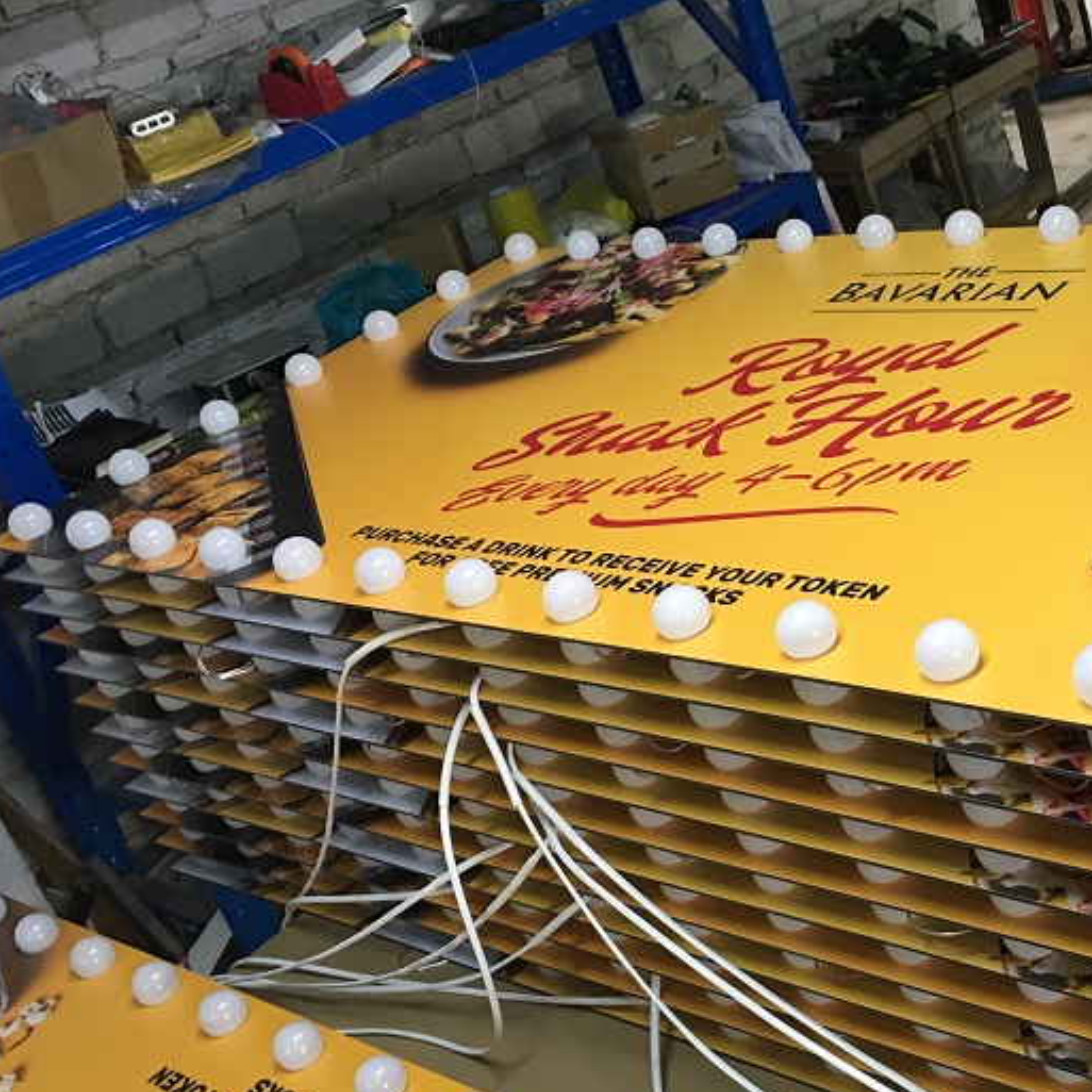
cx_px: 907
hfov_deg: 32.9
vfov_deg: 34.0
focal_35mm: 50
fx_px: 1785
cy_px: 609
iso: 80
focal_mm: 4.15
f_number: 2.2
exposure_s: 1/17
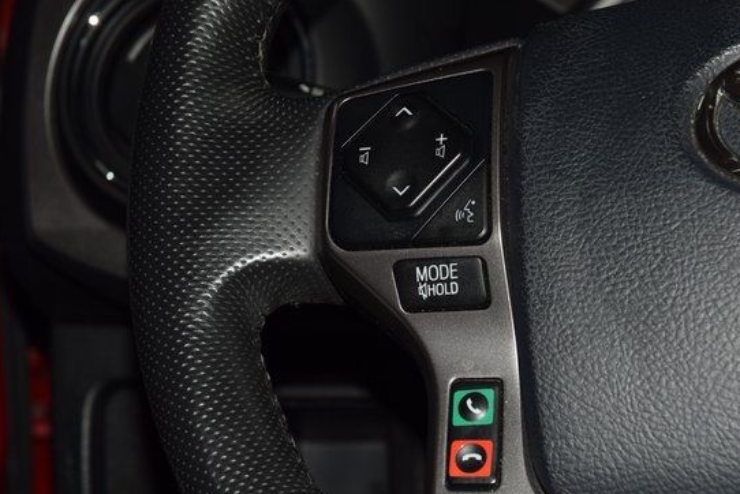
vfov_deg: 11.1
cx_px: 433
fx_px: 2550
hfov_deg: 16.5
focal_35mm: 124
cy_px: 268
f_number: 8
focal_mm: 70
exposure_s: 1/125
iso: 100
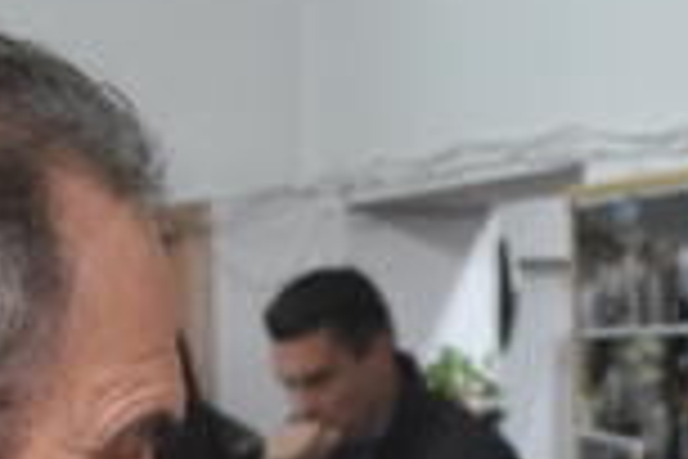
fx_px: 3459
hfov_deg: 11.3
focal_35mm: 181
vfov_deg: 7.3
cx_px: 463
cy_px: 929
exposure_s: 1/125
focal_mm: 18
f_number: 3.5
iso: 2000
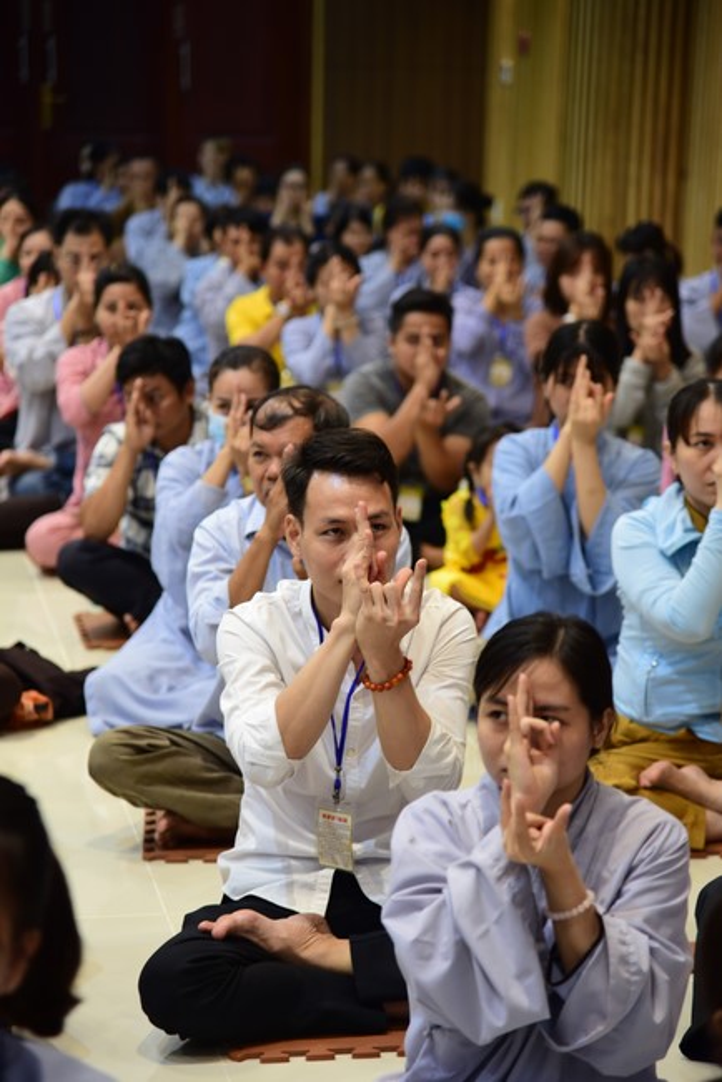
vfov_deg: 19.4
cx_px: 361
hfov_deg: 13.1
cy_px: 541
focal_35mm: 105
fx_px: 3155
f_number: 4
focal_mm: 105
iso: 1000
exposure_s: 1/40
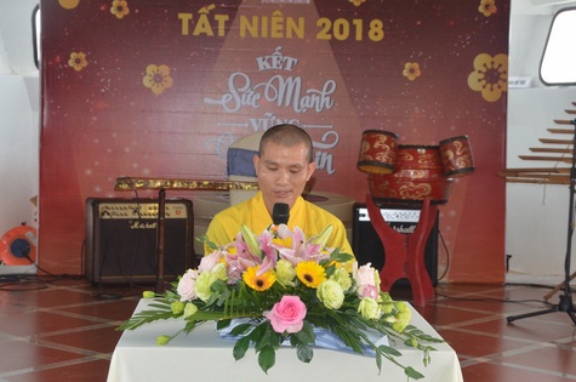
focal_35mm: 78
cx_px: 312
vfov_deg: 17.4
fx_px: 1246
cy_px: 163
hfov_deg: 26.0
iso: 1000
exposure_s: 1/250
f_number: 8
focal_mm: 38
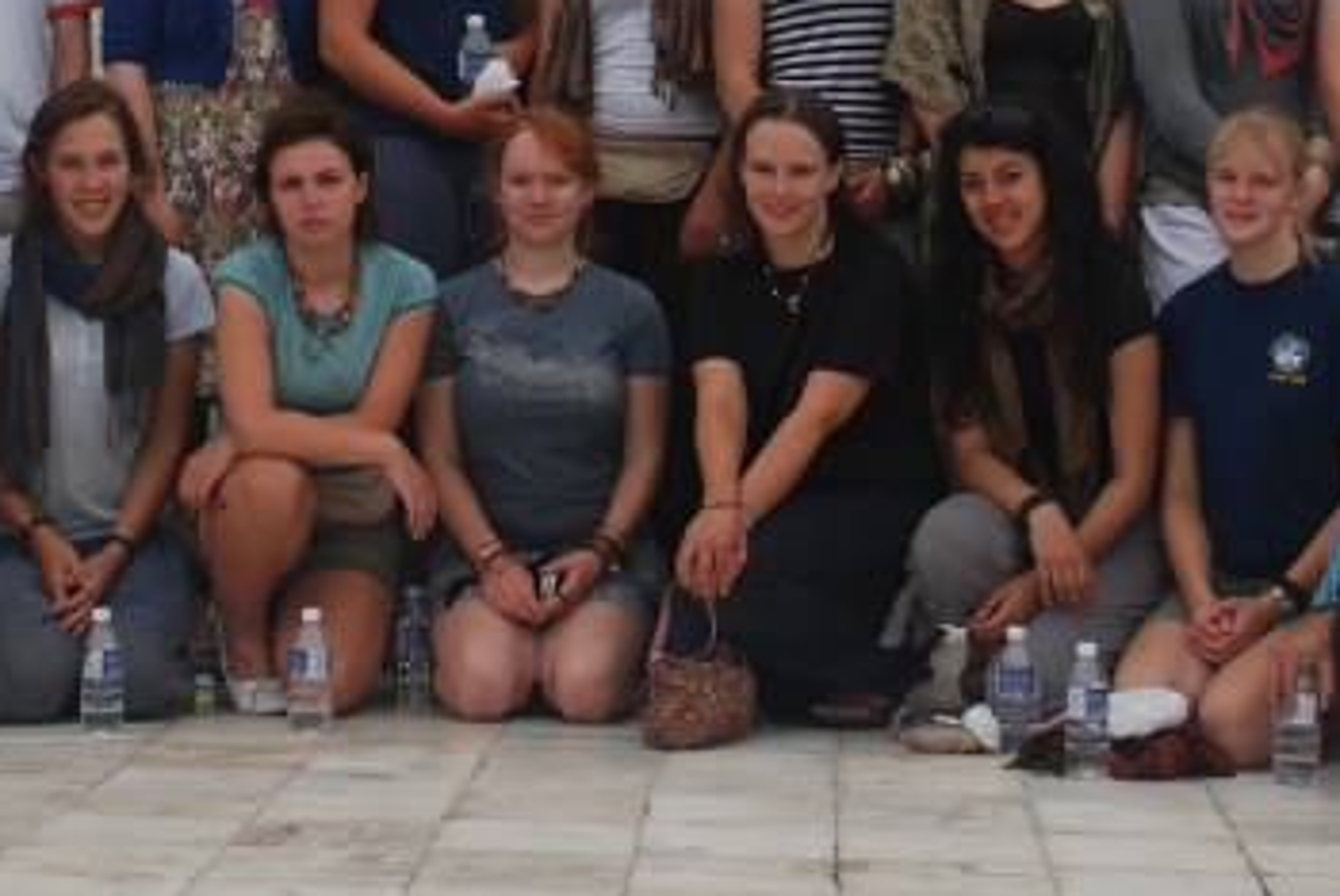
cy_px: -262
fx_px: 4247
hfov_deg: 17.9
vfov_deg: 11.7
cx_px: 655
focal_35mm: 114
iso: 100
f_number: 5.6
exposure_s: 1/125
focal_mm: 26
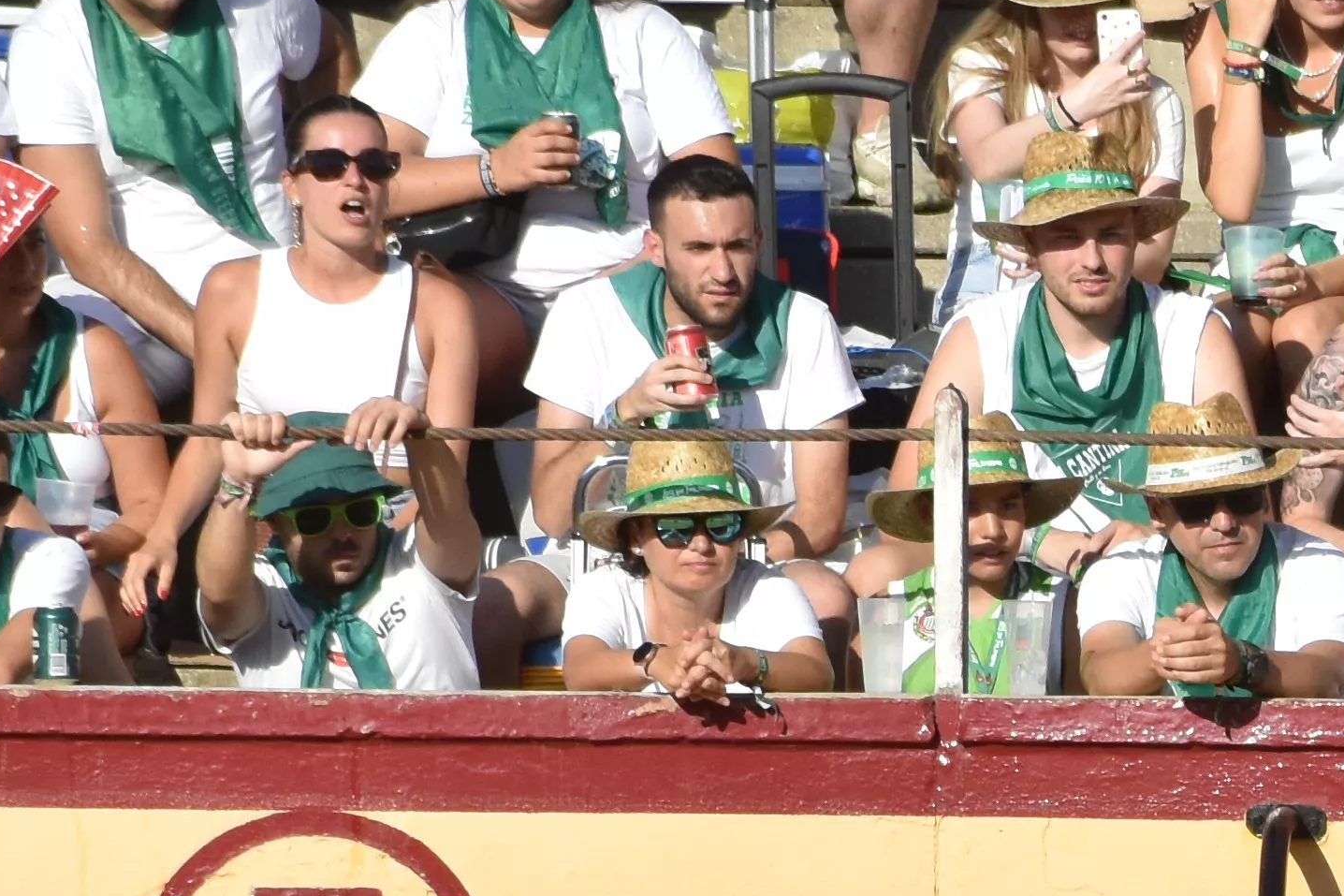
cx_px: 2662
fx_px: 31581
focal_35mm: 846
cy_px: 1818
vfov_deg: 1.6
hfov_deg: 2.4
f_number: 9
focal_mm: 135
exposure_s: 1/1250
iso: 400
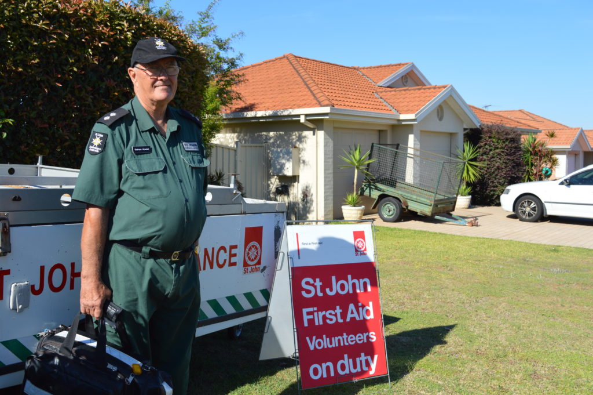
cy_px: 198
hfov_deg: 53.2
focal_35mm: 36
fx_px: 593
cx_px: 296
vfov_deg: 36.8
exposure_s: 1/250
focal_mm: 24
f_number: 8
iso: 100
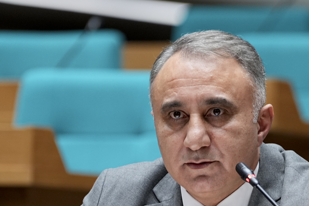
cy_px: 241
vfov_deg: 3.0
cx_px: 223
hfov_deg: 4.5
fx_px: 3905
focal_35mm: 455
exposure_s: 1/160
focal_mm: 156
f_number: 2.8
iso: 640
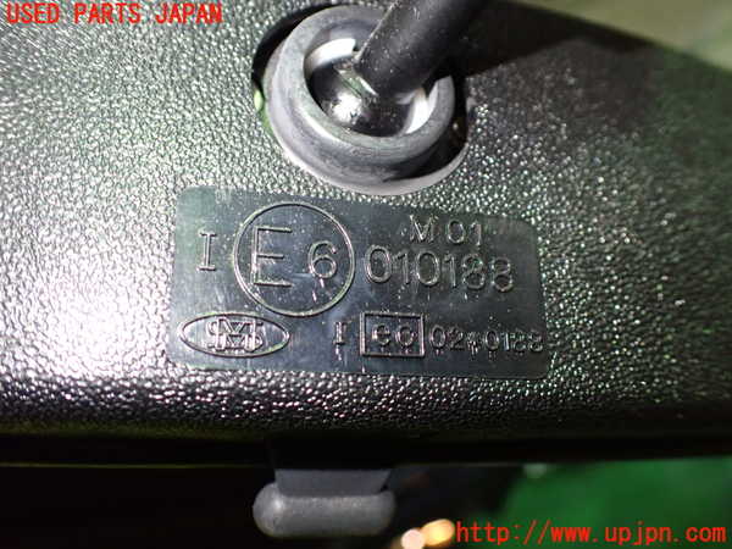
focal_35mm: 30
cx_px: 366
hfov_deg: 60.0
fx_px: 634
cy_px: 274
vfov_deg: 46.8
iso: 800
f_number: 2.3
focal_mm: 5.4
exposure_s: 1/60
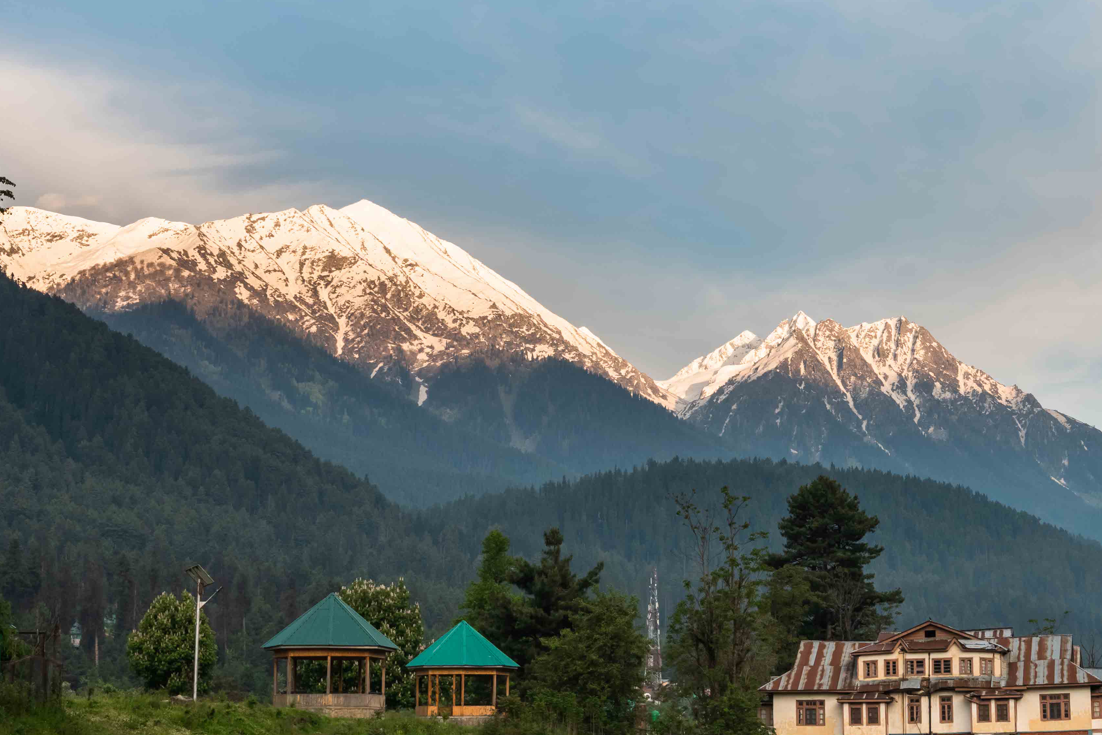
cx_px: 771
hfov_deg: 32.0
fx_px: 1898
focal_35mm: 62
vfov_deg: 21.9
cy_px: 371
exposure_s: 1/250
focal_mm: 35
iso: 100
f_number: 13
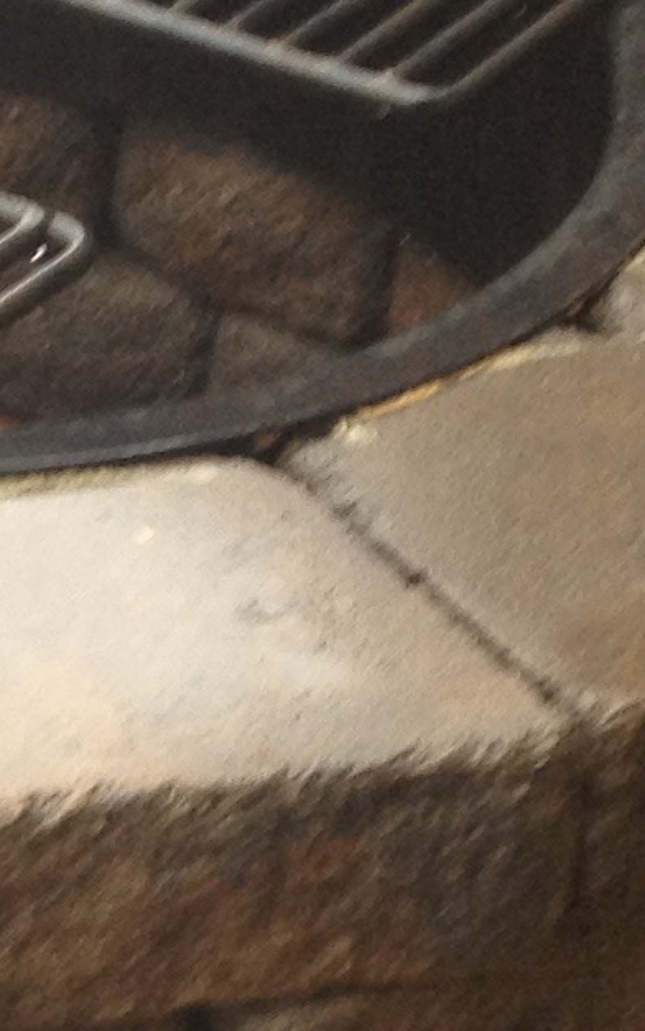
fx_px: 5427
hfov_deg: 6.7
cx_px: -319
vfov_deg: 10.9
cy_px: 615
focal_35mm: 193
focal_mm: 4.28
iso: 64
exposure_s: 1/20
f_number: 2.4
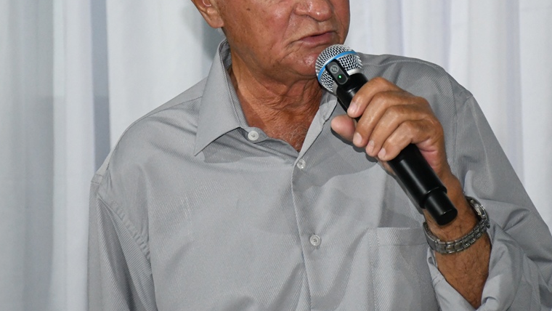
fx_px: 2313
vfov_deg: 7.7
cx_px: 292
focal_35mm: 158
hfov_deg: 13.6
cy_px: 74
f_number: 5
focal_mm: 75
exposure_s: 1/160
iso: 6400
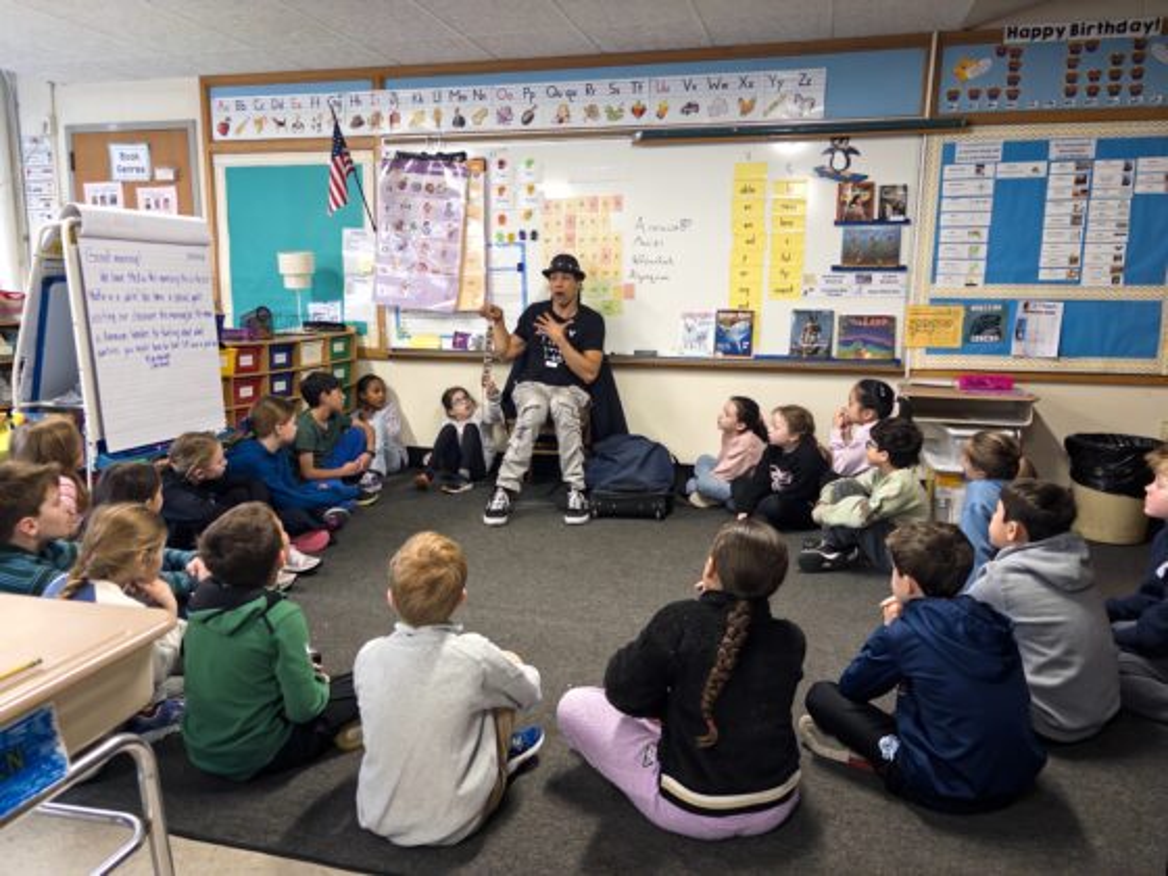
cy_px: 438
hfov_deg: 67.3
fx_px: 877
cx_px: 584
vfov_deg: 53.1
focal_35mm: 26
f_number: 1.6
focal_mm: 5.96
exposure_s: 1/108
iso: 200
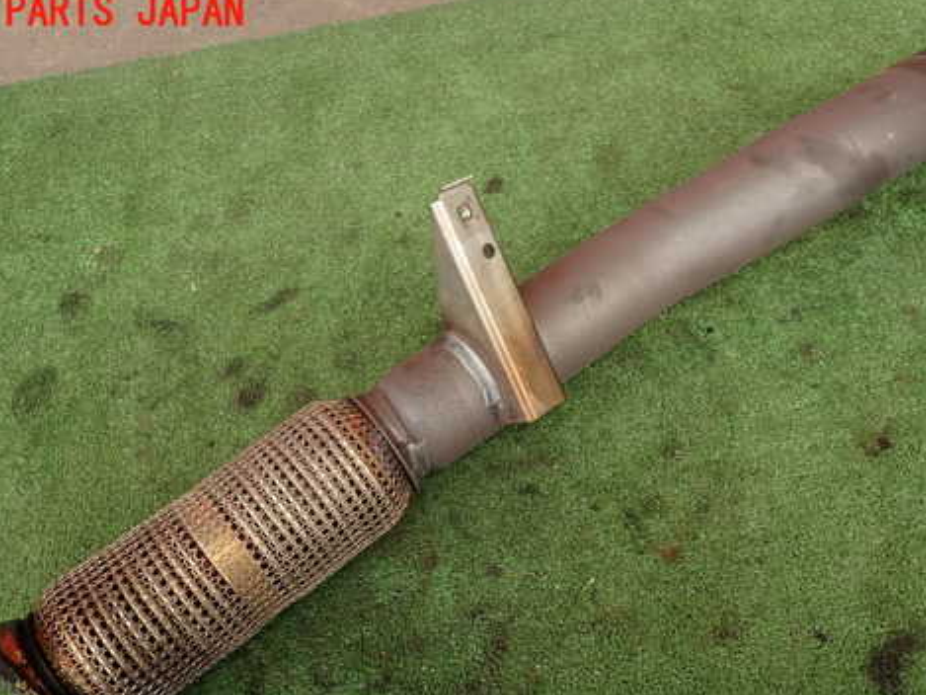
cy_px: 432
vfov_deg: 43.8
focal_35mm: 32
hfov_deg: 56.8
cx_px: 478
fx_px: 856
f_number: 2.8
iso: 100
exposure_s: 1/100
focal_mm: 4.5
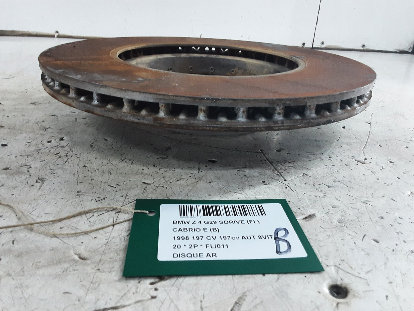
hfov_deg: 65.3
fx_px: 323
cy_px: 156
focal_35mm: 27
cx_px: 207
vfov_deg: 51.4
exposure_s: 1/50
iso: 160
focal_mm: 2.91
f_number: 1.9
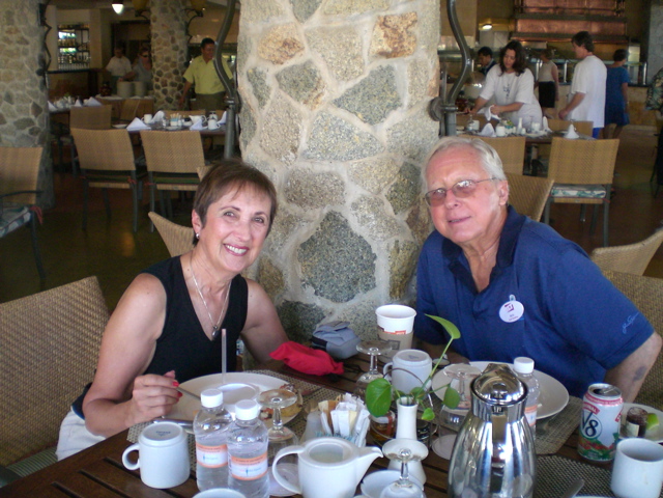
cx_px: 332
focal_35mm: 38
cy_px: 249
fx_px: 728
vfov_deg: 37.7
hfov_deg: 49.0
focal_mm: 6.3
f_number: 3.1
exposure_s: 1/80
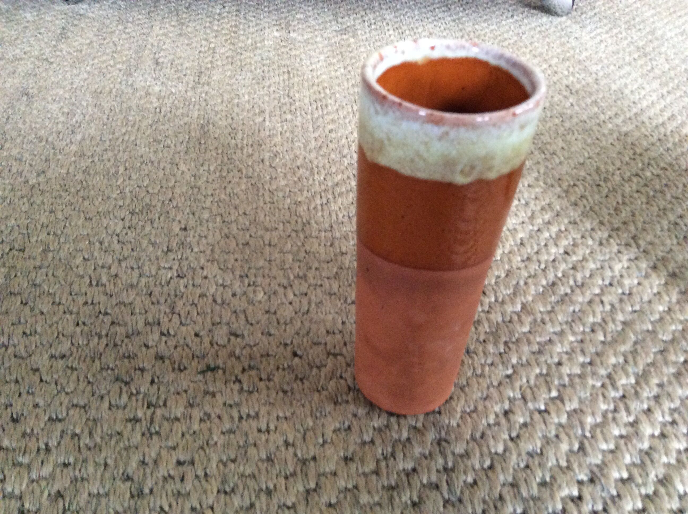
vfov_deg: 44.1
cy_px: 257
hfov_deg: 56.9
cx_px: 344
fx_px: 635
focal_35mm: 32
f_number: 2.4
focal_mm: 3.3
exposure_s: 1/17
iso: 250
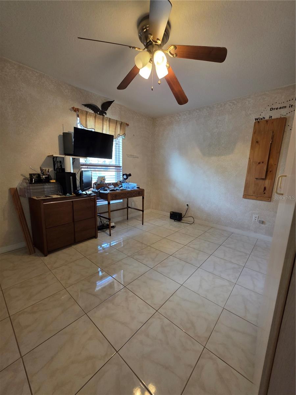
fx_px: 148
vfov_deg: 106.2
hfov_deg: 89.9
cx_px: 148
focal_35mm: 13
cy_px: 198
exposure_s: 1/60
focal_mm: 2.2
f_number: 1.9
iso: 400
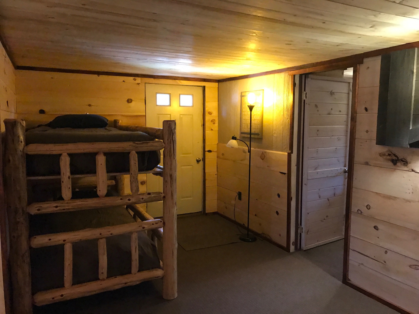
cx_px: 210
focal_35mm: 28
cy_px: 157
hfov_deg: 63.4
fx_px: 339
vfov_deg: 49.7
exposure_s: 1/4
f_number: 1.8
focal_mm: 3.99
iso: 100
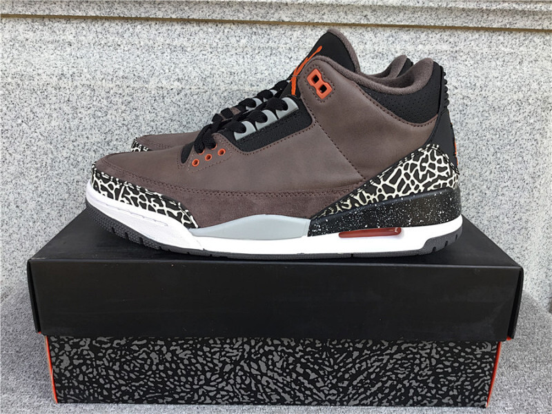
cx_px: 276
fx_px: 494
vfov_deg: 45.4
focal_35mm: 31
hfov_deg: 58.4
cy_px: 207
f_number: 2.4
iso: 25
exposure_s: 1/123
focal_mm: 3.3
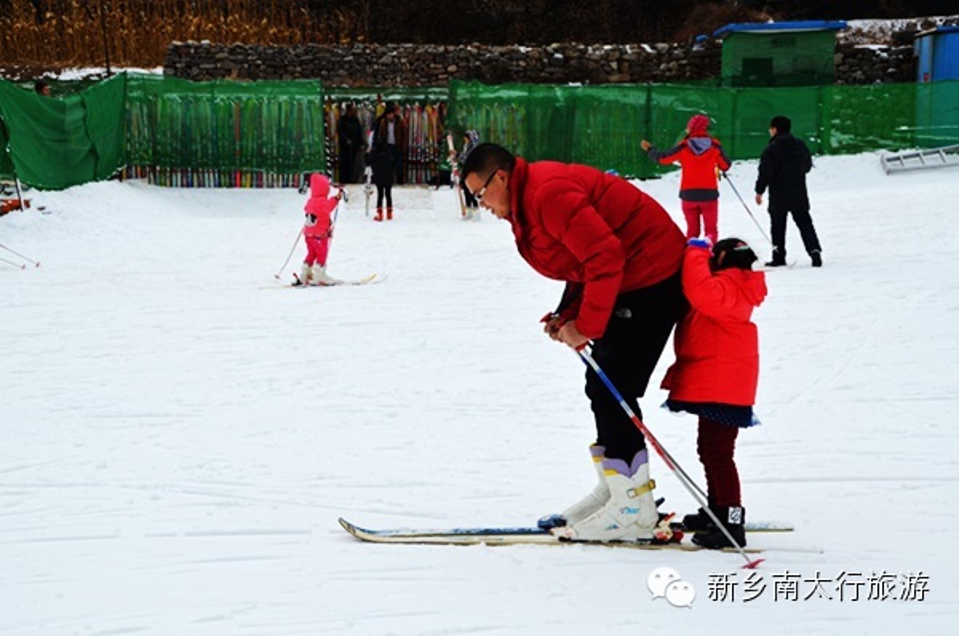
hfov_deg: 33.4
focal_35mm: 60
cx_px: 480
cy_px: 318
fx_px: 1596
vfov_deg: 22.5
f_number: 8
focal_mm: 40
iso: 140
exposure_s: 1/250
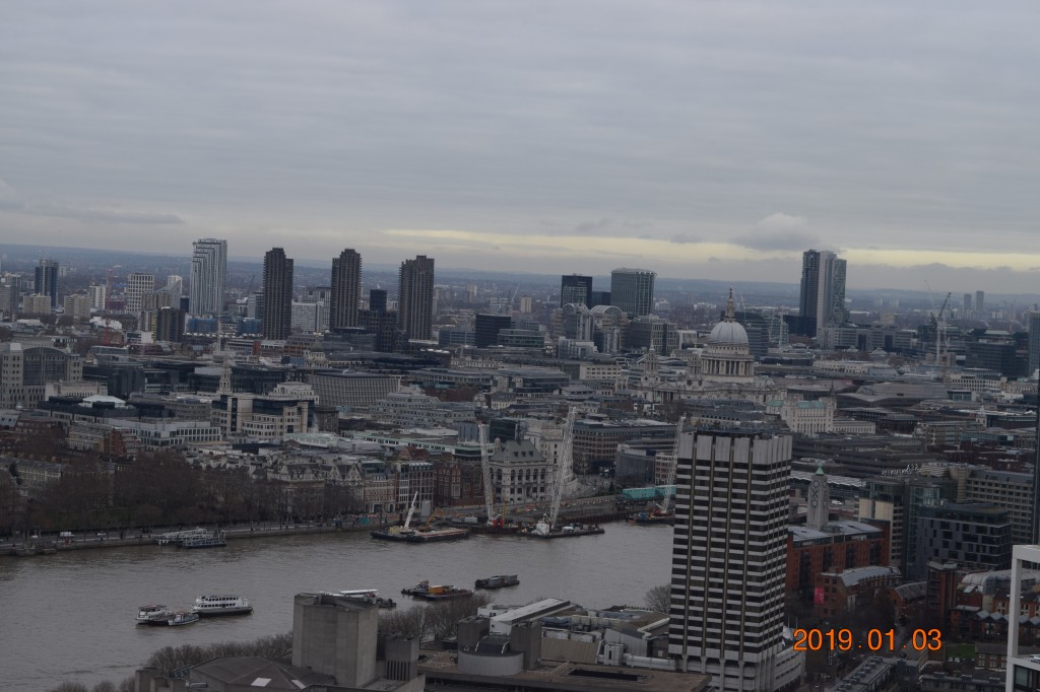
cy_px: 346
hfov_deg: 24.6
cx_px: 520
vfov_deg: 16.5
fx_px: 2382
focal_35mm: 82
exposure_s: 1/250
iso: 360
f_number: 8
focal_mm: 55
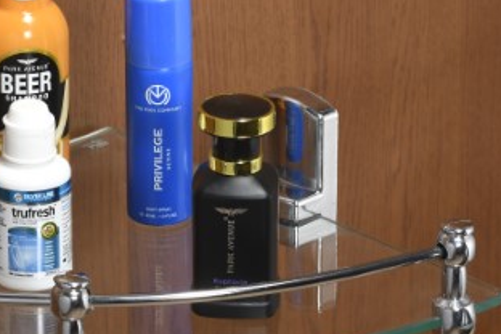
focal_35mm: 244
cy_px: 125
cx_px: 77
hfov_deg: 8.4
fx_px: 3395
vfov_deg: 5.6
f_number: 11
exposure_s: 1/30
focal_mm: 85
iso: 80
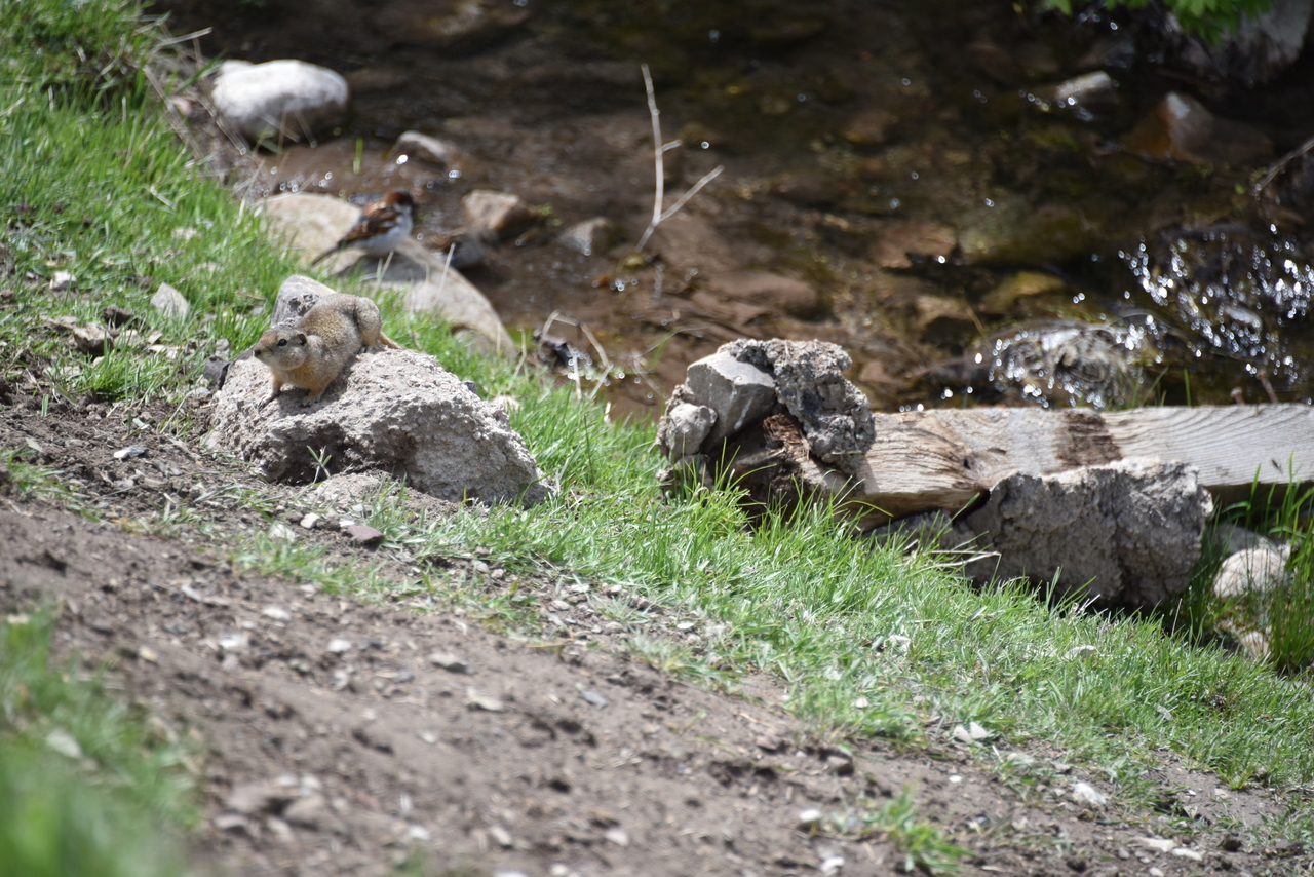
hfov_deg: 6.9
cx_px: 657
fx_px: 10952
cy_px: 438
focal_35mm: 300
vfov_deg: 4.6
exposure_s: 1/640
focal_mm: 300
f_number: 5.6
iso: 200
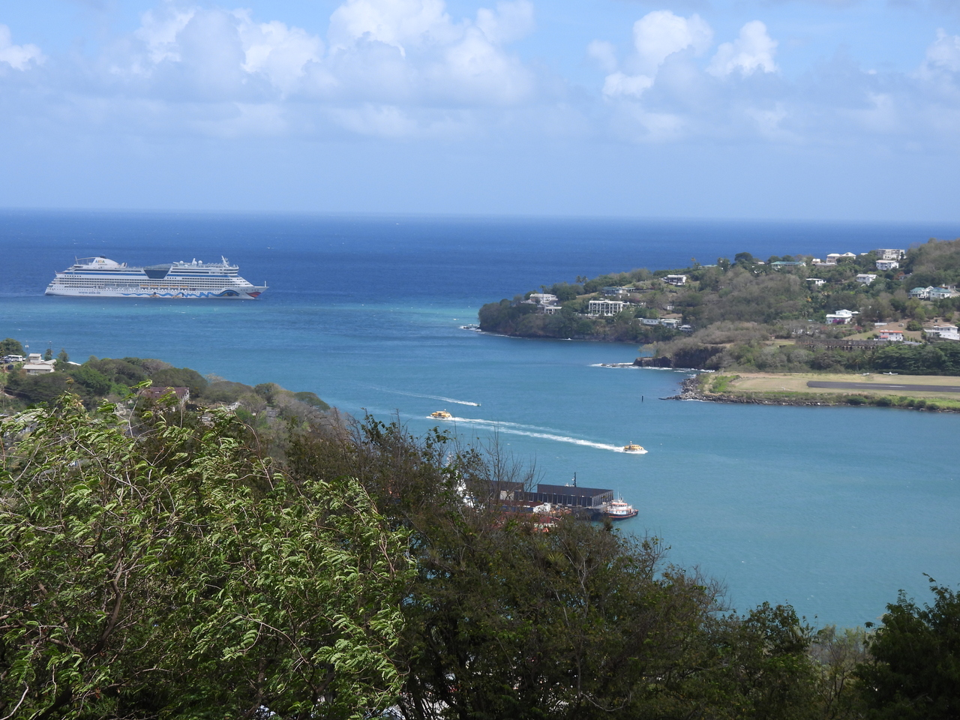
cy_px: 360
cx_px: 480
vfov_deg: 19.6
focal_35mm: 75
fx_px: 2080
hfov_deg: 26.0
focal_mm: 13.4
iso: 100
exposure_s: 1/1250
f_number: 3.5
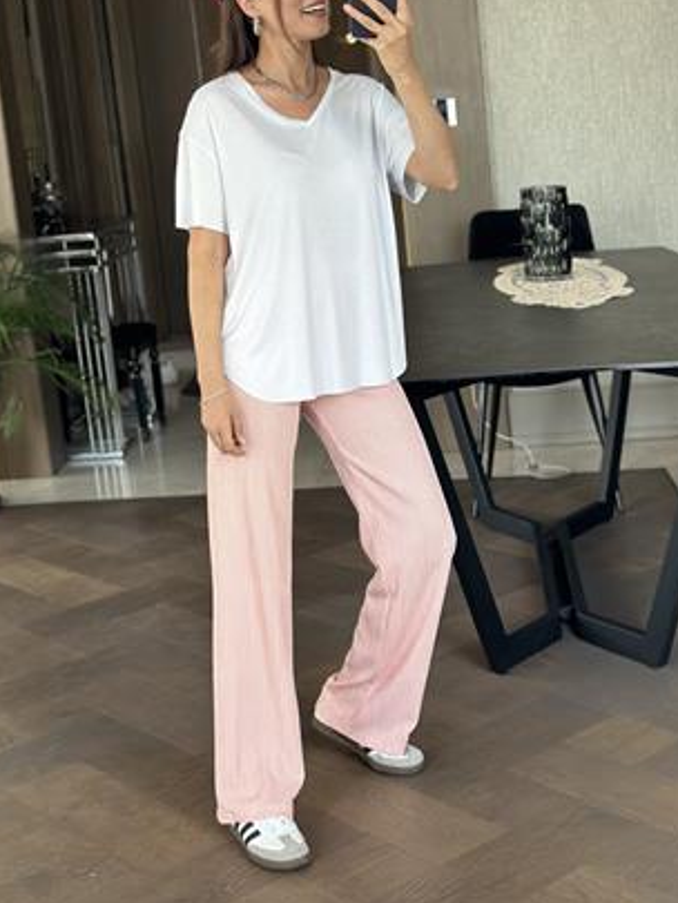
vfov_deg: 32.1
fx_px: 1566
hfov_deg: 24.4
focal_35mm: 60
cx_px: 294
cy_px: 372
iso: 125
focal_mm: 6.86
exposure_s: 1/60
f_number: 1.78
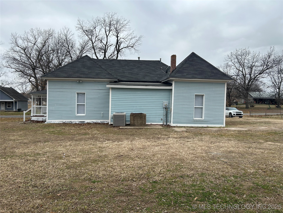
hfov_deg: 67.3
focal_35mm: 26
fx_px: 213
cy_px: 106
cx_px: 142
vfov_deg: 53.1
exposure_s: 1/1838
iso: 50
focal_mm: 5.7
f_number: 1.5
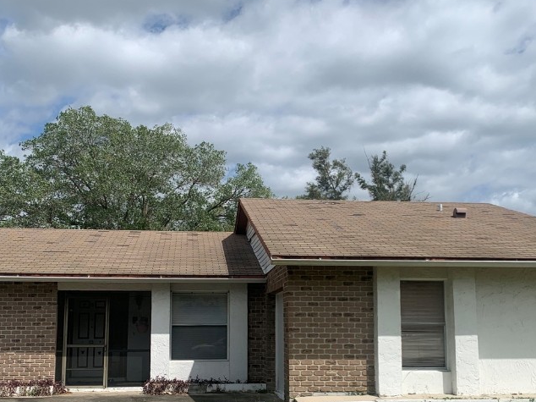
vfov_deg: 34.1
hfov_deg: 44.8
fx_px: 650
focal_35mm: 42
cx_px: 269
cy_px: 258
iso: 25
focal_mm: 4.25
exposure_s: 1/4098
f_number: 1.8
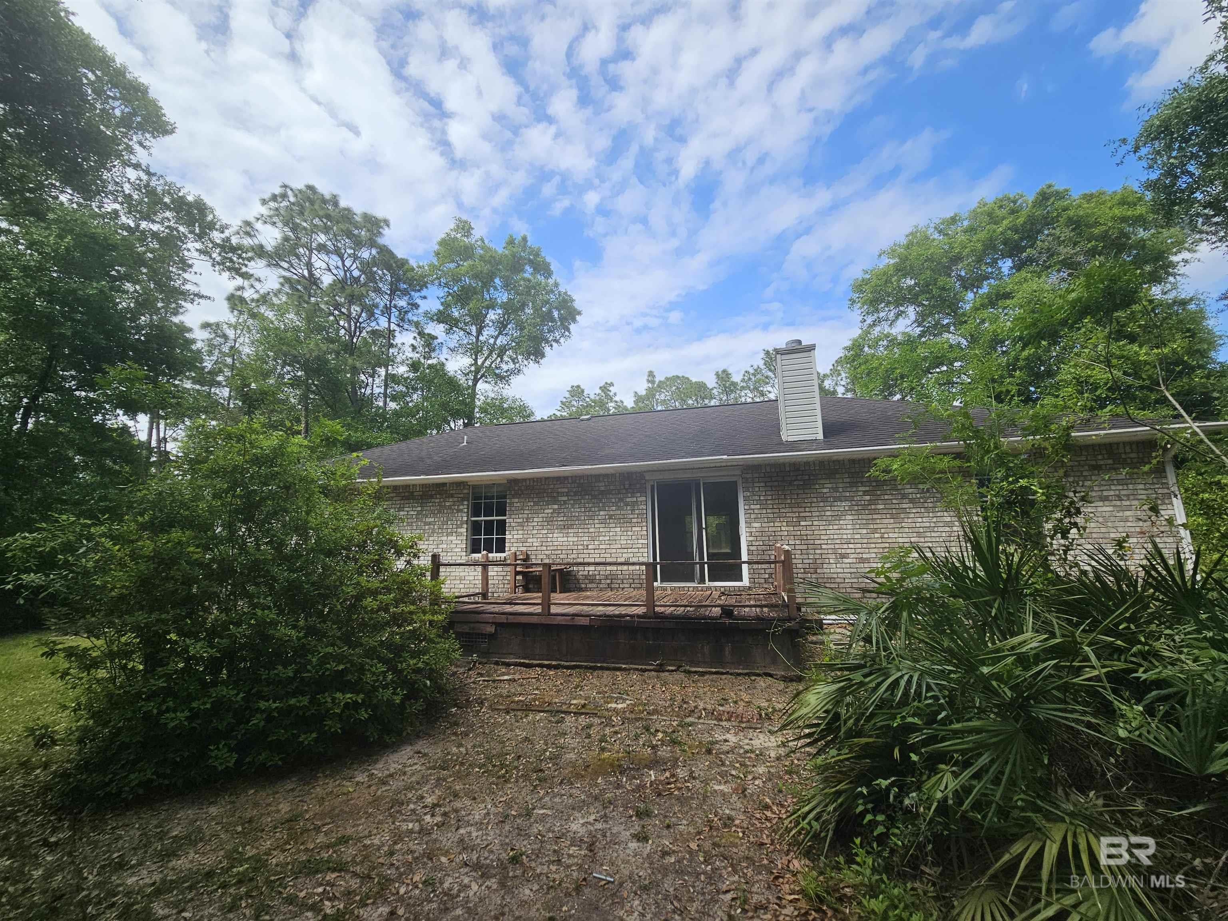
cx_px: 614
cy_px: 460
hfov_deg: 106.2
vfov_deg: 89.9
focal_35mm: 13
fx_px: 461
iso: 50
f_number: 2.2
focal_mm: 2.2
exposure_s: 1/1632
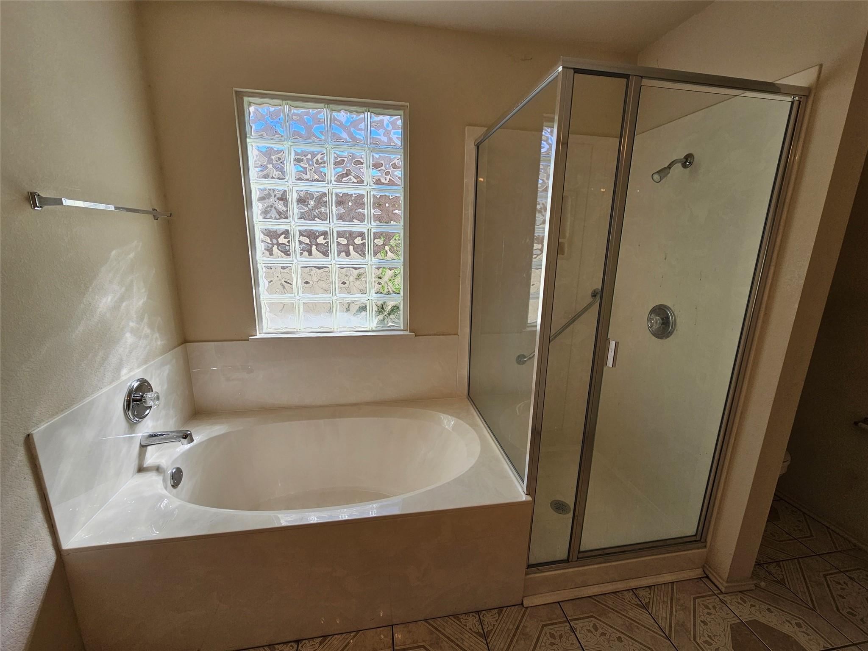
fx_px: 326
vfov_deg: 89.9
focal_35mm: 13
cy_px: 326
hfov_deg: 106.2
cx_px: 434
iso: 50
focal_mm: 2.2
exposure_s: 1/383
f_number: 2.2
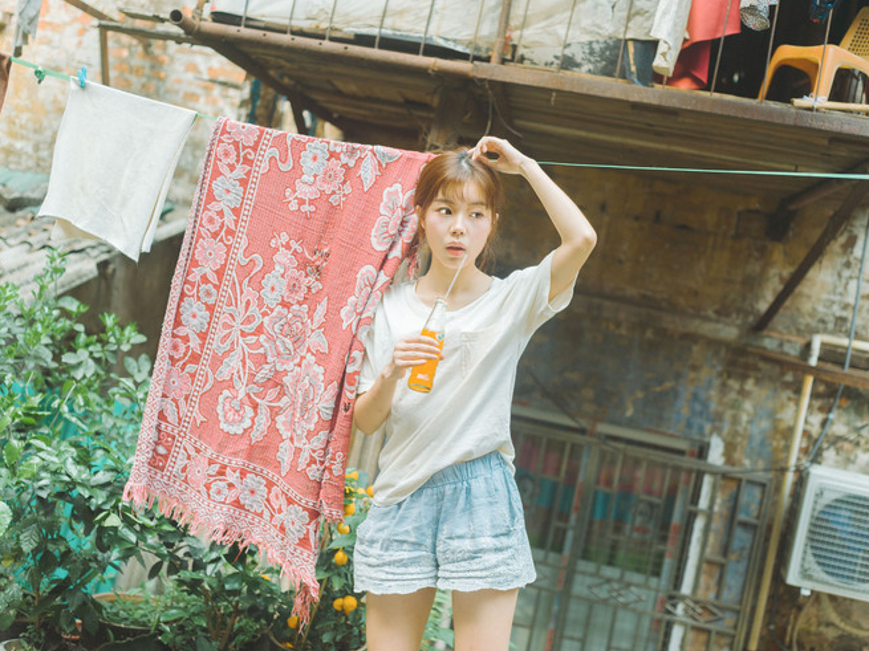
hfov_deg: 34.9
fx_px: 1380
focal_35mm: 55
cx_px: 451
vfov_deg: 26.6
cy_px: 323
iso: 200
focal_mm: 50
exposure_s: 1/640
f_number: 2.5
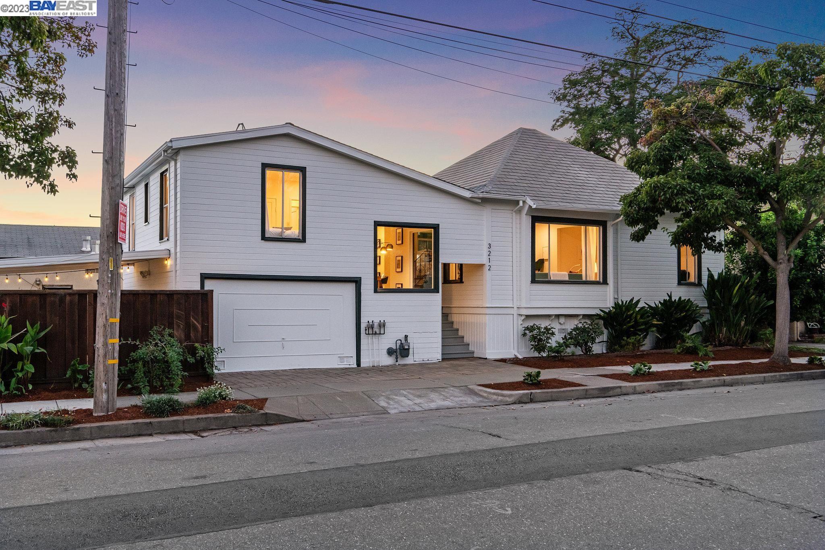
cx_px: 412
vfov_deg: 38.9
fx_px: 779
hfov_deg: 55.8
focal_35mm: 34
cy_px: 275
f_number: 16
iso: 400
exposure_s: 1/10
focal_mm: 34
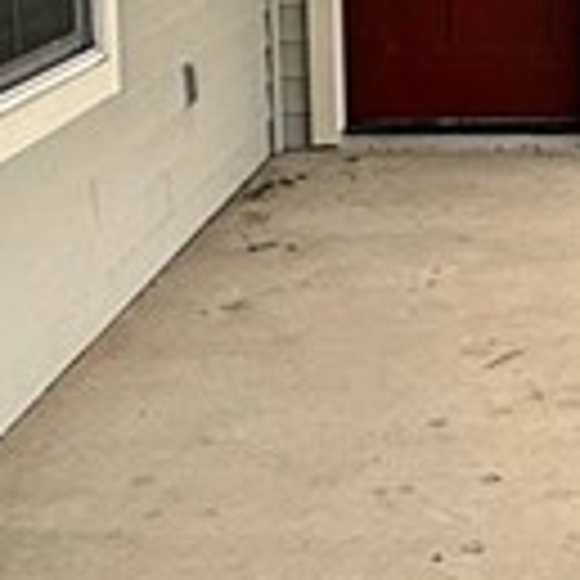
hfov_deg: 17.2
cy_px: -36
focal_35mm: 98
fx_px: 1858
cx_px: 638
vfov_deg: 17.2
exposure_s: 1/388
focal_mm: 2.22
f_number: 2.2
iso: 50
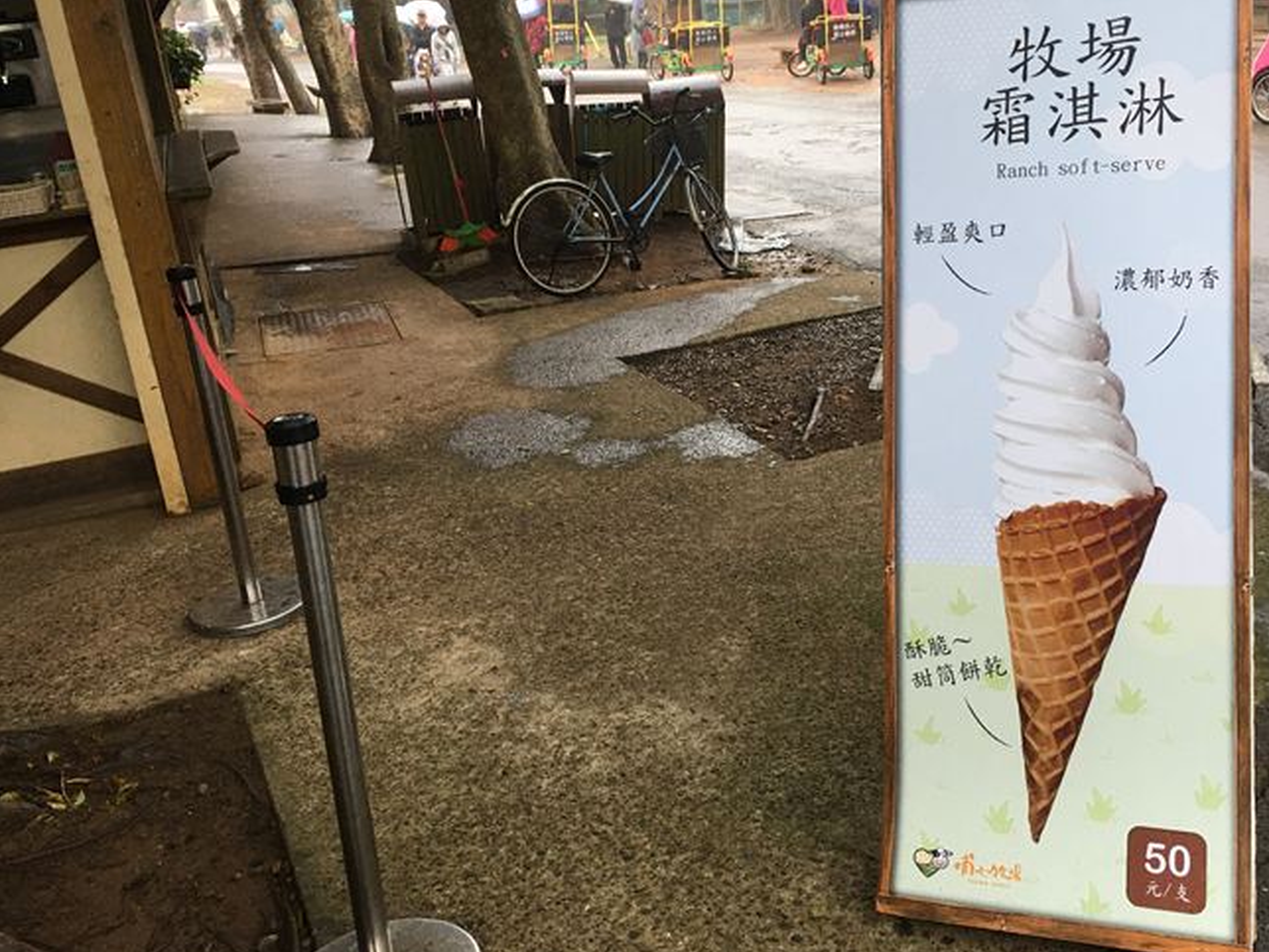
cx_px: 784
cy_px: 400
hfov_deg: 50.9
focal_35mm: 36
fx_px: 1320
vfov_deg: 39.6
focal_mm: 4.15
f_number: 2.2
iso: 32
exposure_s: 1/30
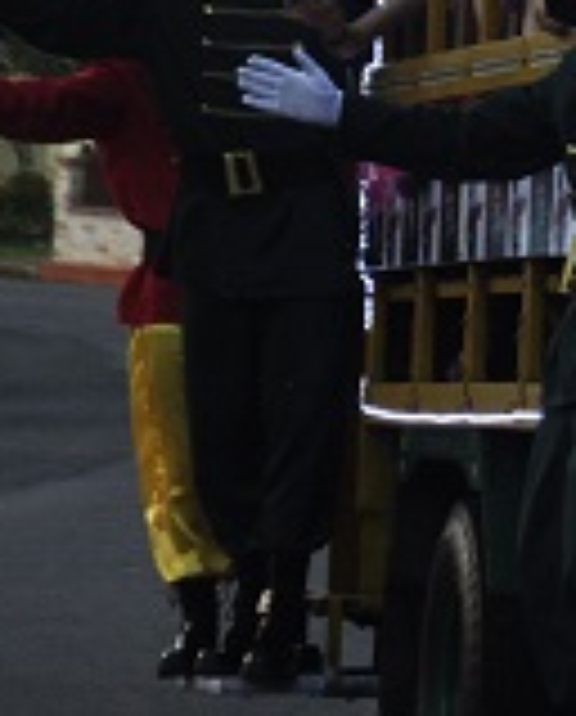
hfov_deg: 3.9
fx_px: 8423
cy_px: 117
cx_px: 1174
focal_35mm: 397
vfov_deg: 4.9
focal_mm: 75
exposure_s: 1/200
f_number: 5.3
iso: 640
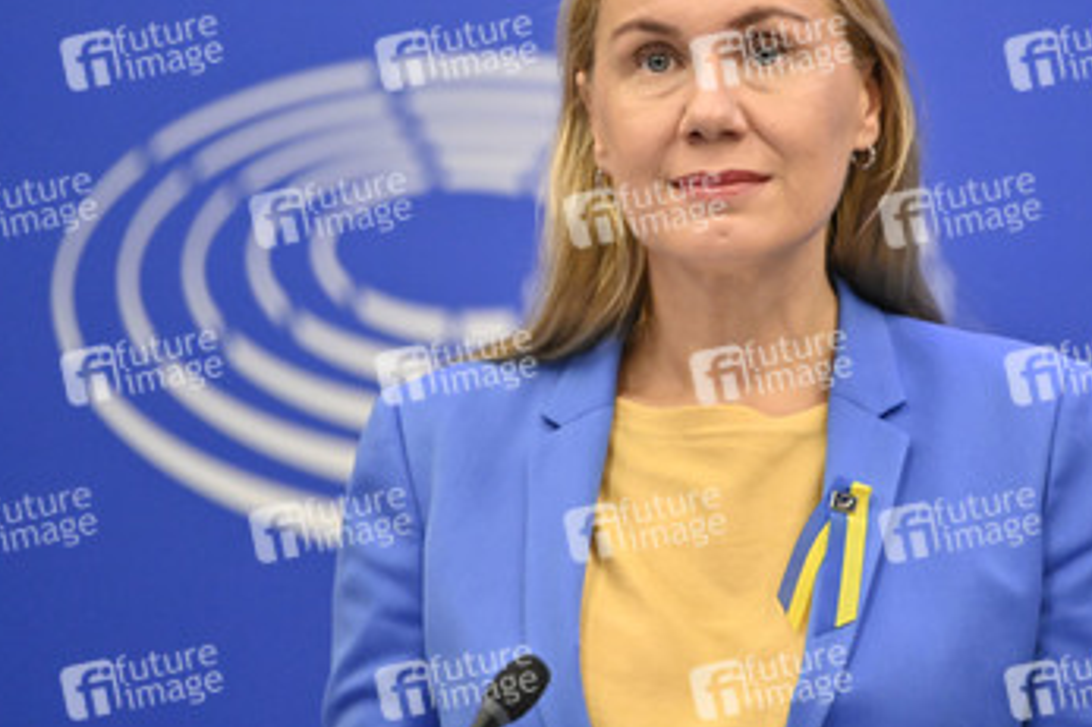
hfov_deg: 7.9
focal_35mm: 260
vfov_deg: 5.3
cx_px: 688
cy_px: 290
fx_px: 7883
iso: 5000
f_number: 2.8
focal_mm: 200
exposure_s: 1/1000
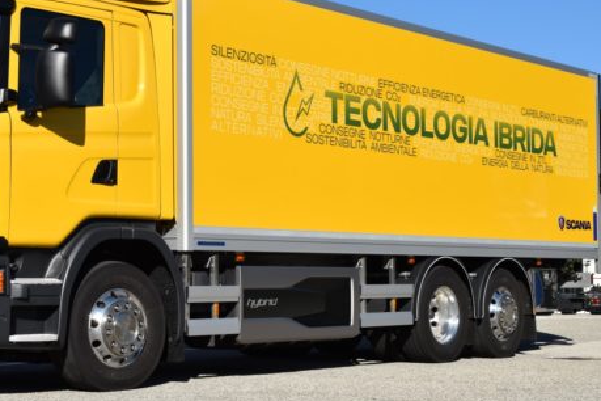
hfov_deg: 25.2
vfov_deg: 17.1
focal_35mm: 80
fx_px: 1335
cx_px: 190
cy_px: 212
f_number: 10
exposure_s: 1/400
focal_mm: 36
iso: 200
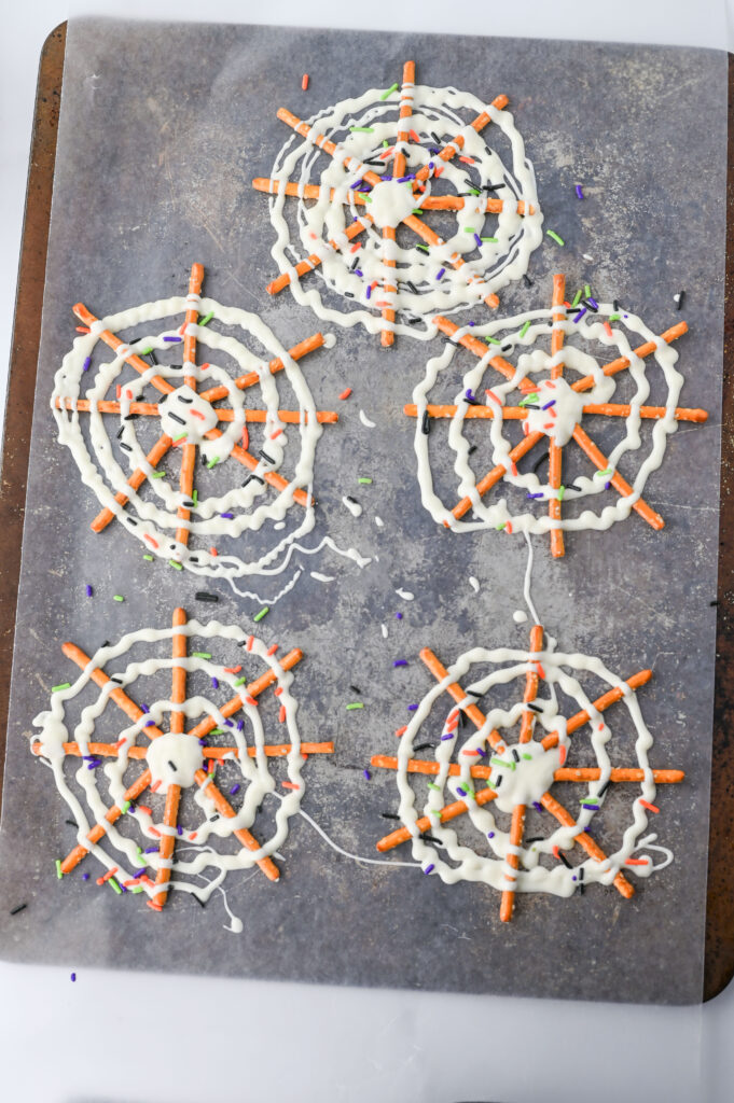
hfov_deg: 26.9
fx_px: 1532
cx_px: 367
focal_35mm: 50
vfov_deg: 39.6
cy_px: 552
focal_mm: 50
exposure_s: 1/80
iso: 280
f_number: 6.3
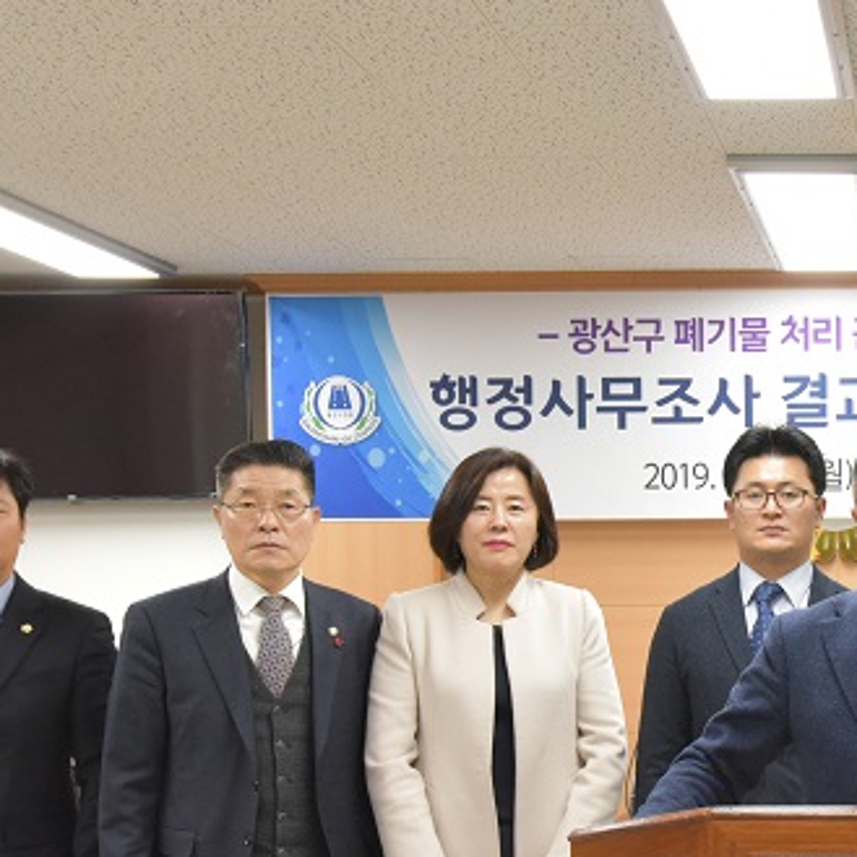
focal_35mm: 62
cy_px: 650
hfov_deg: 26.0
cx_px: 904
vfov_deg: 27.3
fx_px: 1737
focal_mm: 24
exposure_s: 1/60
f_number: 9
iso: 4000
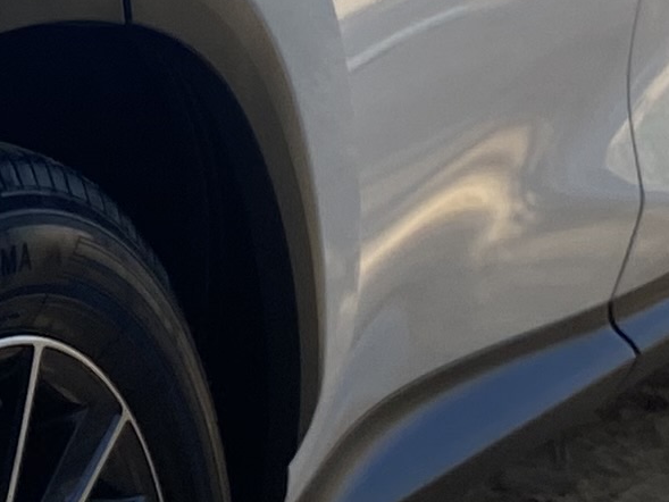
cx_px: -627
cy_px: -134
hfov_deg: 10.3
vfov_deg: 8.2
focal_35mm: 178
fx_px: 3441
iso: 32
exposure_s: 1/2028
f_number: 1.8
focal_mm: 4.25
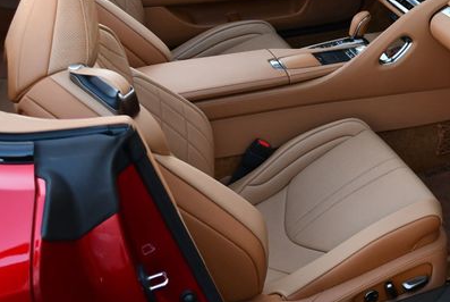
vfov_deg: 23.3
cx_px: 360
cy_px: 83
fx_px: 726
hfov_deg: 33.4
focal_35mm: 58
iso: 400
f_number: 3.5
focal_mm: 18
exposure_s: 1/250
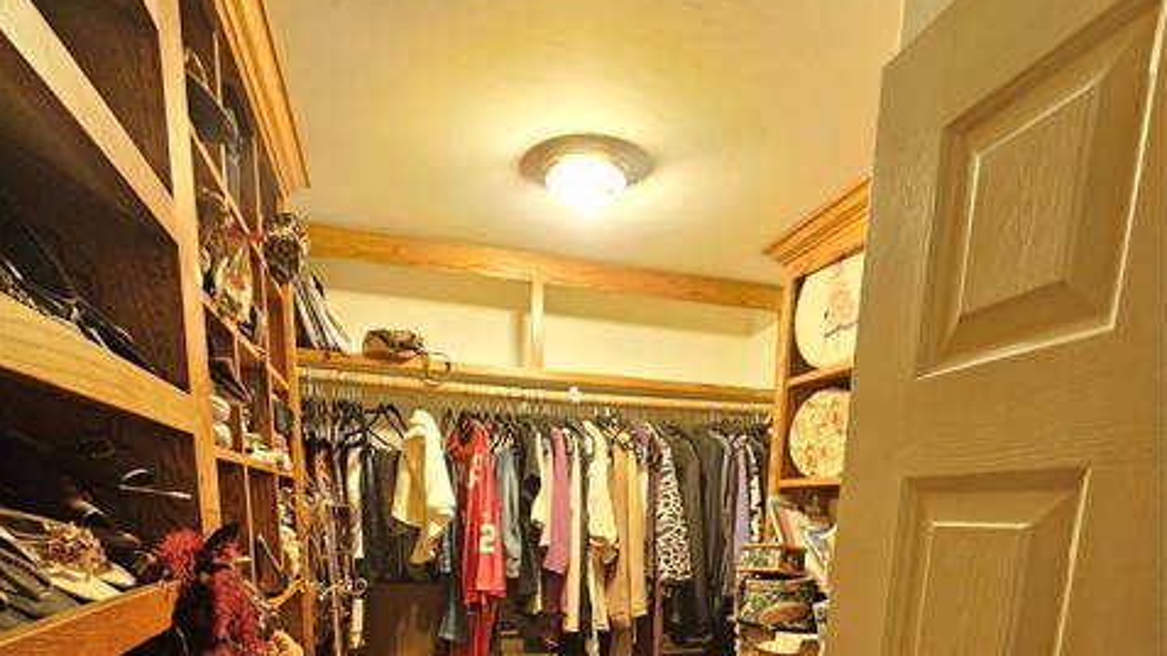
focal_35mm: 19
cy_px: 636
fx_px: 588
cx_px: 585
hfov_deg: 89.6
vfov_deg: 49.2
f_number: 2.2
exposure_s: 1/30
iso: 640
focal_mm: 2.2
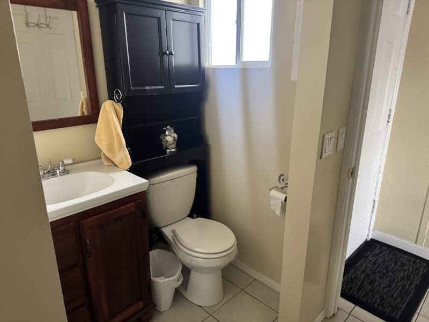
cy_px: 161
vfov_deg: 56.8
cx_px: 214
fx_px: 297
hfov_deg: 71.6
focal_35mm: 24
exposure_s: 1/51
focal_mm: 6.76
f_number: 1.78
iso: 800
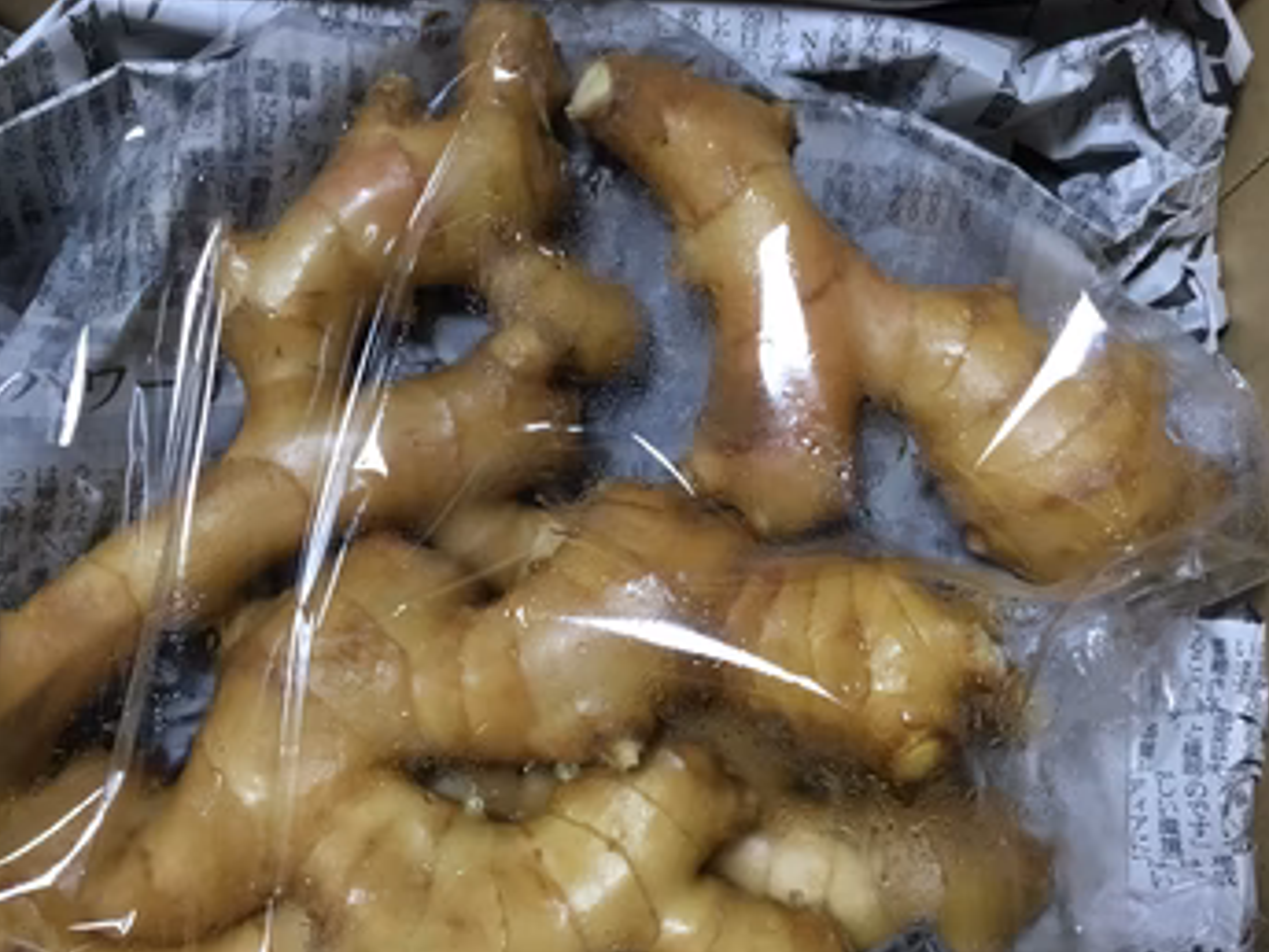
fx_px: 1320
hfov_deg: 51.3
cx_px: 575
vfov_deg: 39.6
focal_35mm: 36
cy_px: 513
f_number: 2.4
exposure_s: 1/30
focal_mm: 3.3
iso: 125
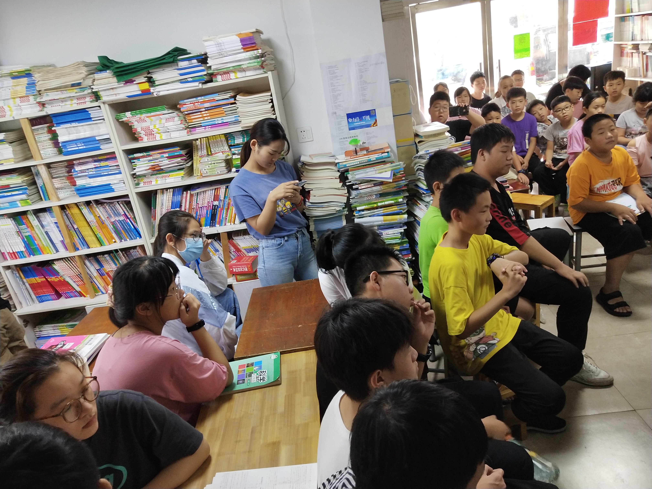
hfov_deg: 60.0
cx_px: 326
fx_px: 565
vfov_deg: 46.8
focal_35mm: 30
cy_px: 244
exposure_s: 1/33.3
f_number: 1.8
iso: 518
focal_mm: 3.95
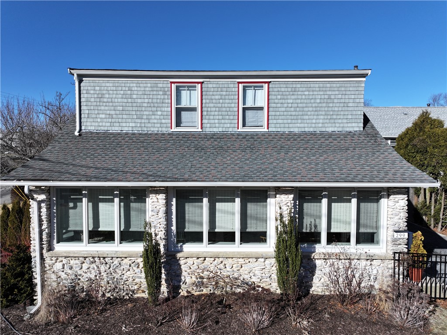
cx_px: 224
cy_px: 168
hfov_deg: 71.6
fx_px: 310
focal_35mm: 24
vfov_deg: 56.8
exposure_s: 1/2500
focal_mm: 12.29
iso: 120
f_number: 2.8
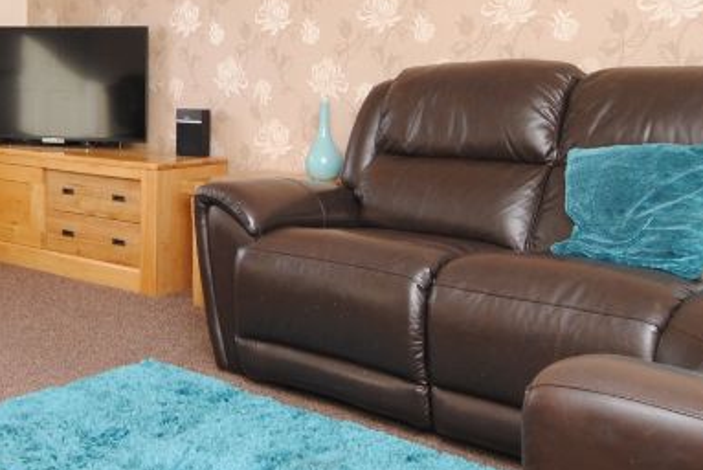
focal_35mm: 47
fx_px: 918
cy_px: 71
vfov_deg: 27.9
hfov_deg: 40.4
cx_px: 158
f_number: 4
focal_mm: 10
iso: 200
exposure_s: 1/60
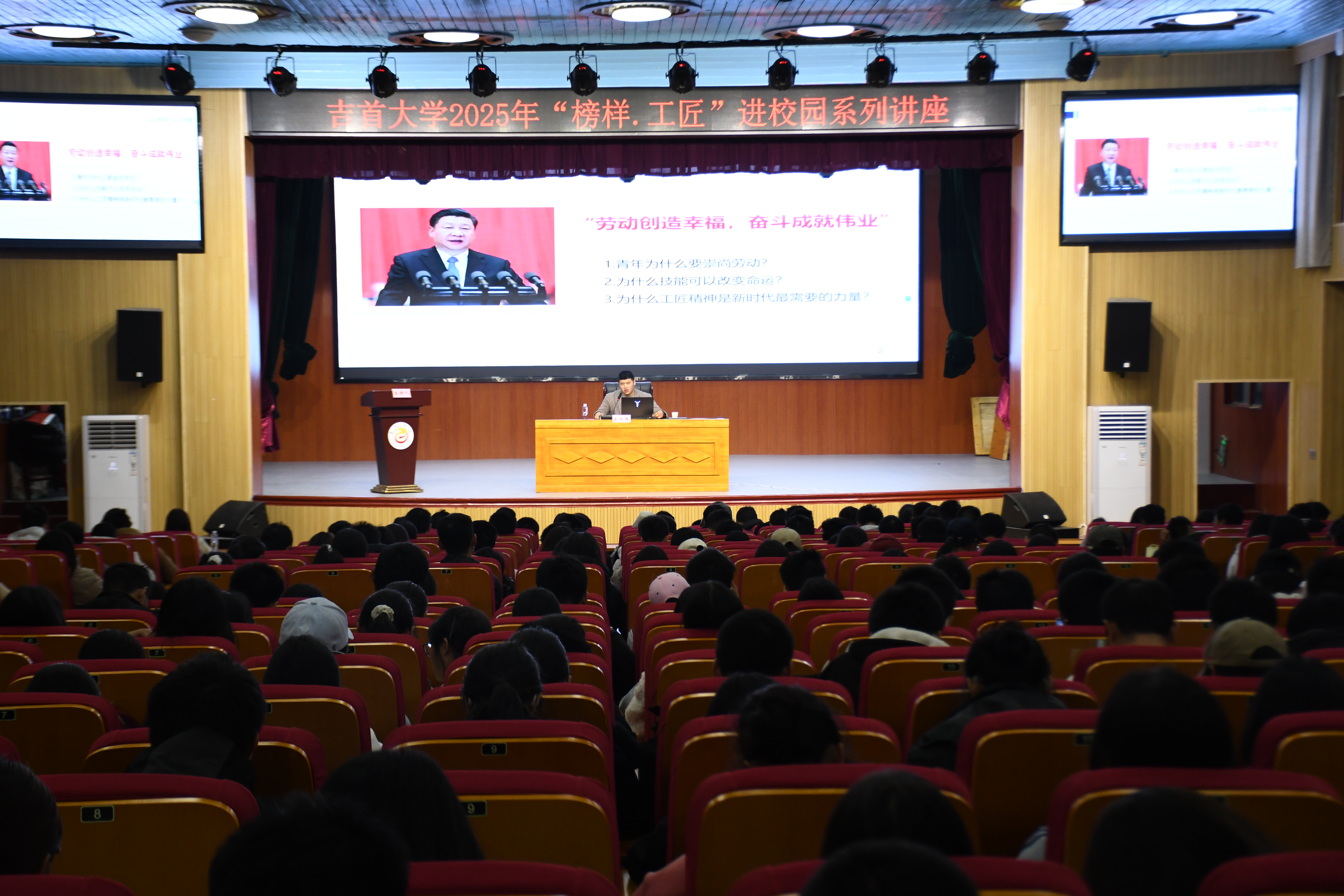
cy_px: 448
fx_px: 2240
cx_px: 672
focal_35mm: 60
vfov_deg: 22.6
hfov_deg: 33.4
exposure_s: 1/80
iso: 1000
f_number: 4.5
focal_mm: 40
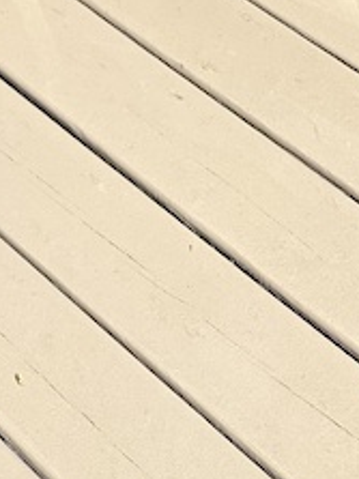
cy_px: -320
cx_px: -206
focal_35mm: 86
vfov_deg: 18.8
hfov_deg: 15.6
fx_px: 1190
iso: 80
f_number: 1.78
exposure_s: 1/2732
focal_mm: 6.86
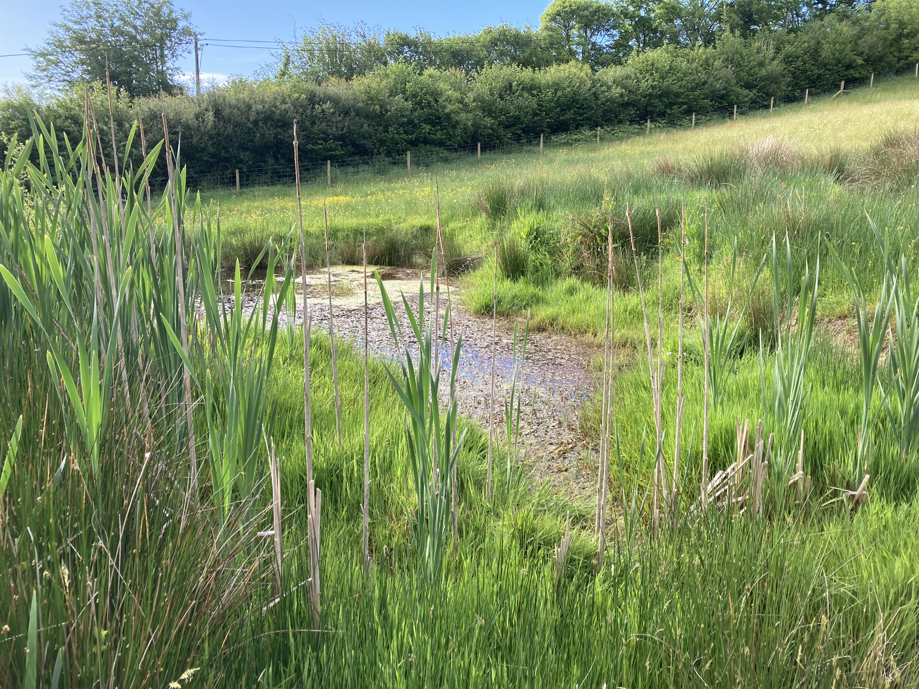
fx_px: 743
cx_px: 460
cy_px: 344
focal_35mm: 28
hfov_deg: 63.4
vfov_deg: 49.7
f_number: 1.8
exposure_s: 1/457
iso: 20
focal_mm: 3.99
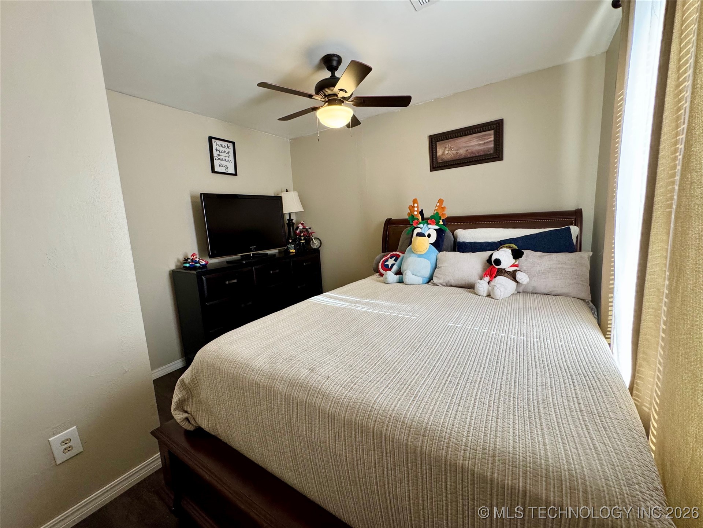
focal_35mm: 14
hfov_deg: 102.1
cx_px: 352
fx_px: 284
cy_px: 264
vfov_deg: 85.7
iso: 250
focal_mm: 2.22
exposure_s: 1/120
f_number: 2.2
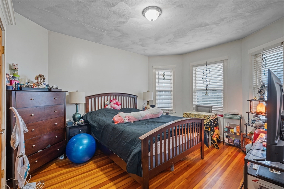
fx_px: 126
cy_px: 94
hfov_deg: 96.7
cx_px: 142
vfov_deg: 73.8
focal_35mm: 16
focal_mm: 16
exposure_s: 1.3
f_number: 6.3
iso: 400
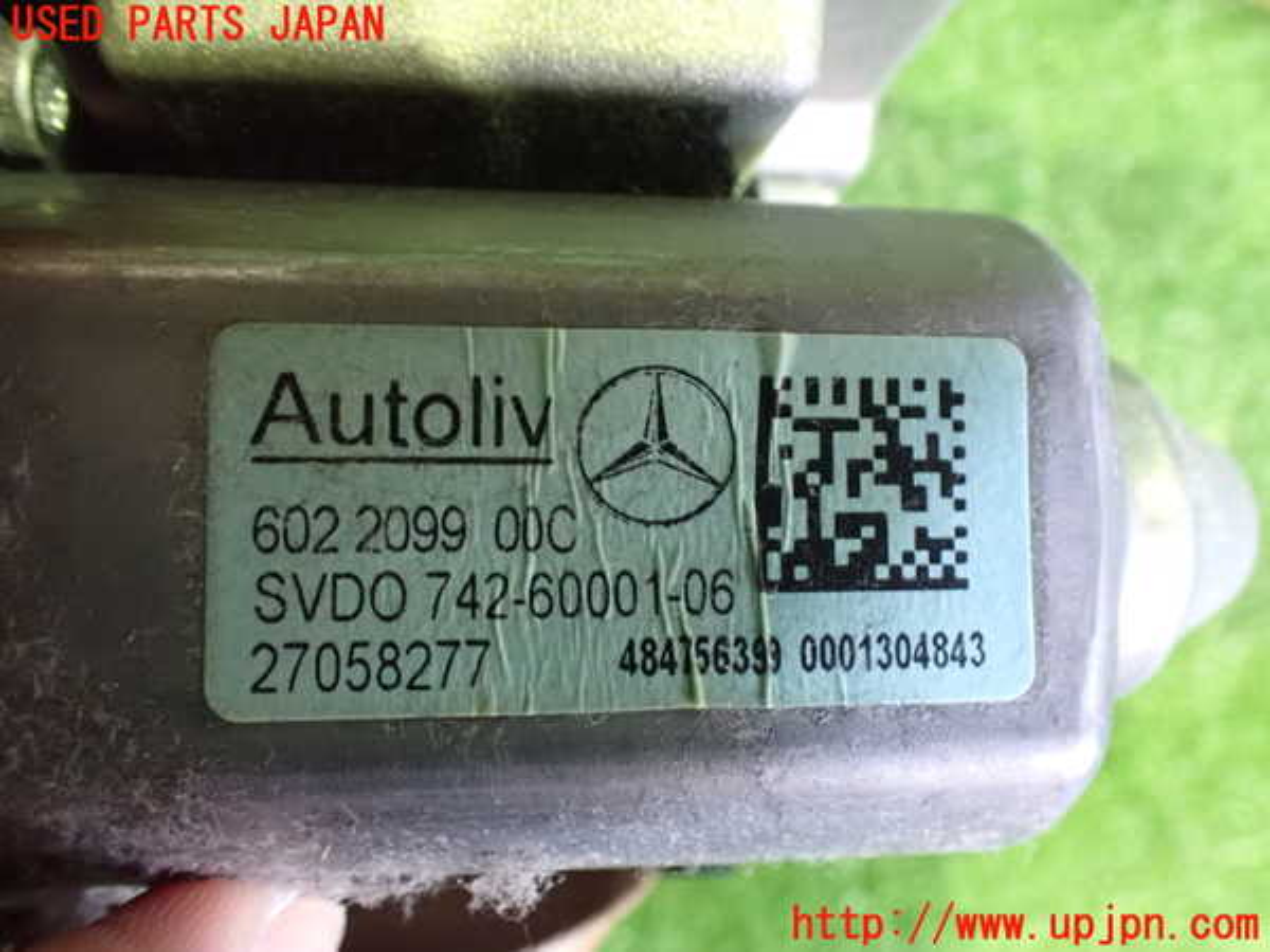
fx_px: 1101
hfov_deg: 60.0
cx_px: 635
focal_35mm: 30
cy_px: 476
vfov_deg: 46.8
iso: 1600
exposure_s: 1/25
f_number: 2.3
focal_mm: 5.4
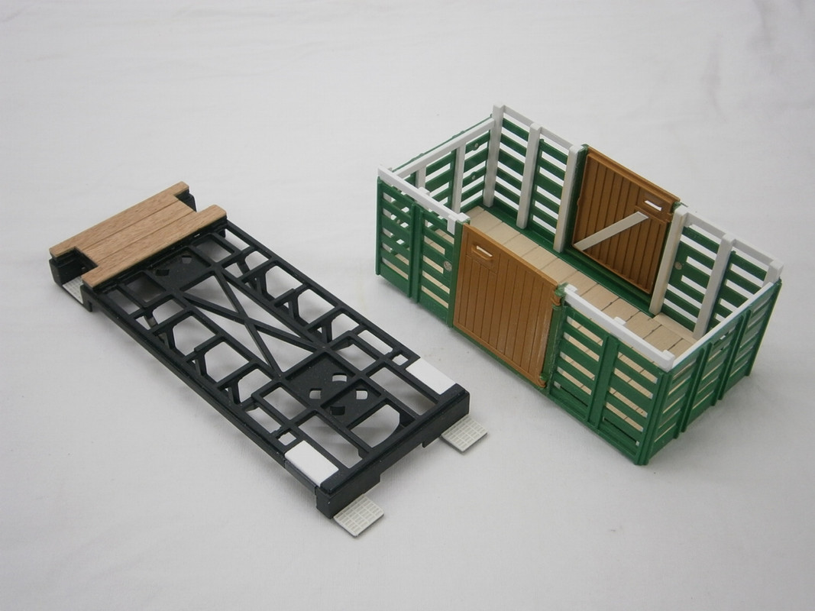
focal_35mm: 47
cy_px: 306
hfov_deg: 40.4
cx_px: 408
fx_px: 1106
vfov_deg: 30.9
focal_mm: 8.3
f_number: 3.4
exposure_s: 1/20
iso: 125
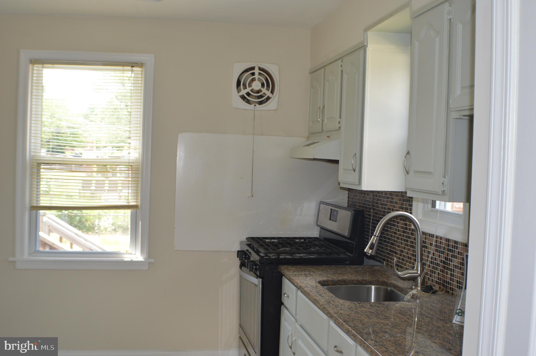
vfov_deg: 25.7
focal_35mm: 52
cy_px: 178
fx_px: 781
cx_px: 268
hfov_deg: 37.9
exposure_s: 1/100
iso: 400
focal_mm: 35
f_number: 5
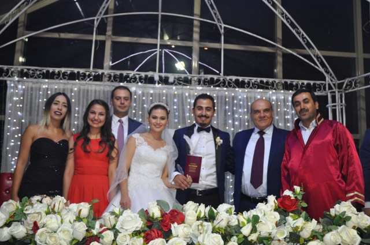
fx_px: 370
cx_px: 185
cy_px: 122
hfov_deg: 53.2
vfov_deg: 36.8
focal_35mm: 36
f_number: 3.8
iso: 800
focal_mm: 24
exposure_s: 1/60
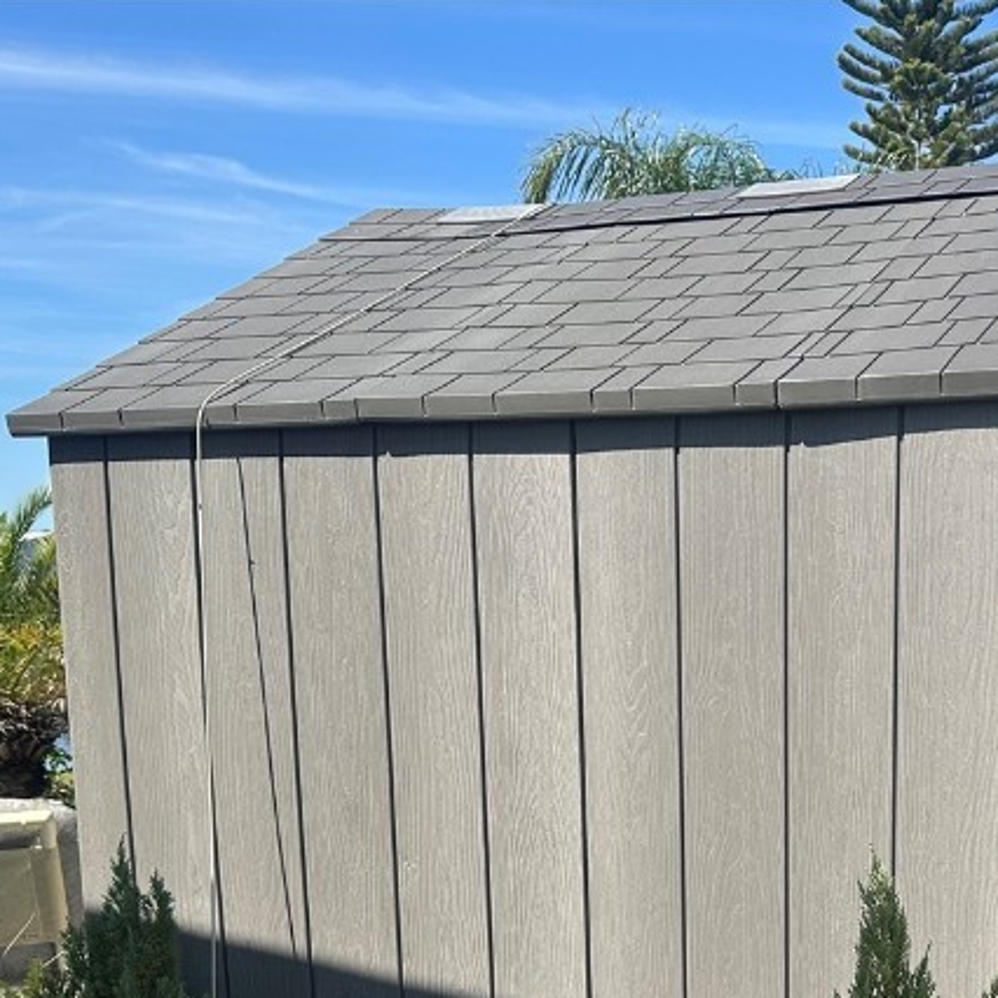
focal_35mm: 51
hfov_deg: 32.4
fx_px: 1664
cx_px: 808
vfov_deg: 31.8
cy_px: 897
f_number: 1.78
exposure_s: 1/3247
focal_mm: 6.86
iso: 80
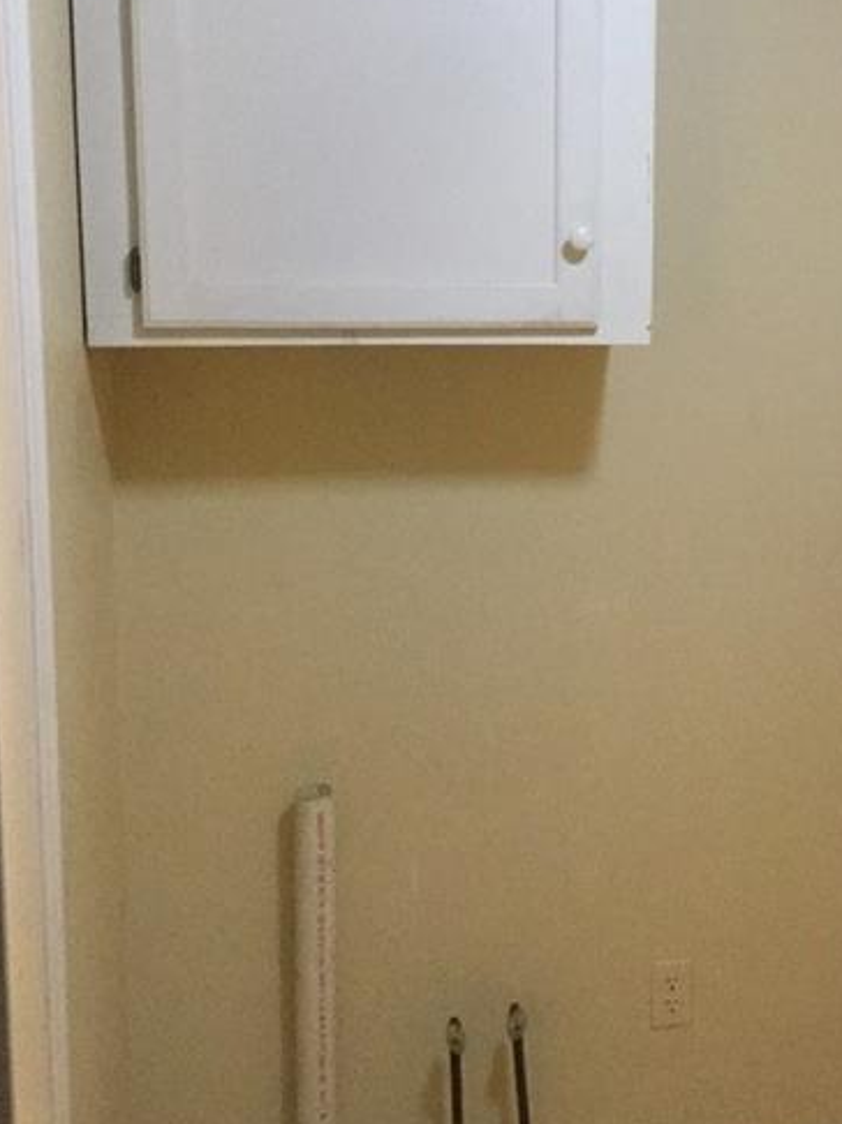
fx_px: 1591
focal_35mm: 49
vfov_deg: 38.6
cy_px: 407
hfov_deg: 29.1
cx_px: 650
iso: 200
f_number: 2.4
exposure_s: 1/20
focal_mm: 3.3
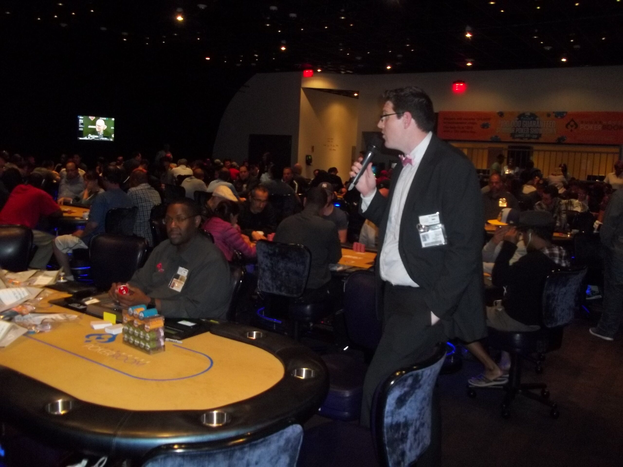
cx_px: 312
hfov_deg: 56.8
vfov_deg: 44.2
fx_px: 576
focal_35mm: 32
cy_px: 234
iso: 250
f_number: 2.9
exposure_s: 1/30
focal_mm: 5.7
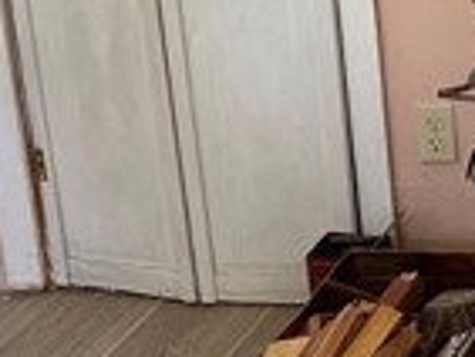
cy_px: -94
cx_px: 903
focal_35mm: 109
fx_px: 1497
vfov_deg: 13.2
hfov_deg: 15.1
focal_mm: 6.86
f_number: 1.78
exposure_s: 1/60
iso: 160
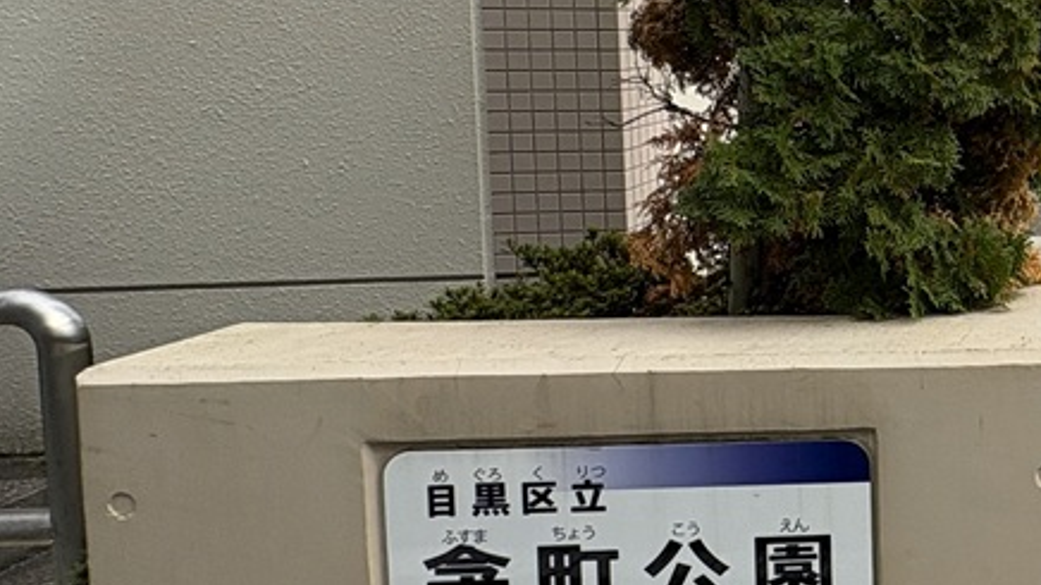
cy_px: 107
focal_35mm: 42
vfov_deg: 27.7
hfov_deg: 33.8
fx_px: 1159
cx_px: 1373
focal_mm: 2.22
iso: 50
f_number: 2.2
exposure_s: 1/1256
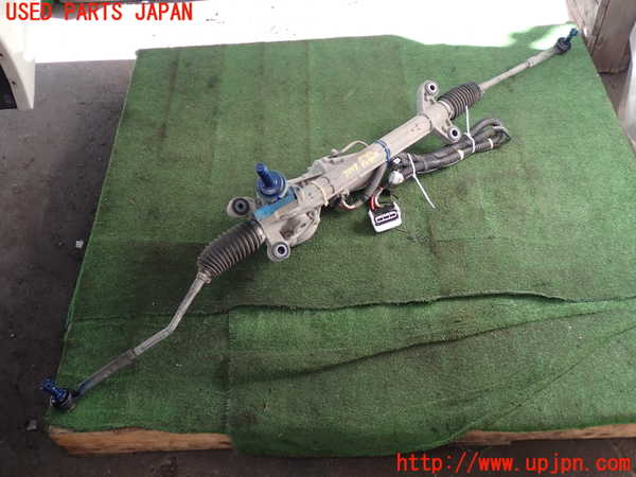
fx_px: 661
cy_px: 238
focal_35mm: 36
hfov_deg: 51.4
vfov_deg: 39.7
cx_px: 318
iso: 100
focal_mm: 6.37
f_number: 2.5
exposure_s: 1/80
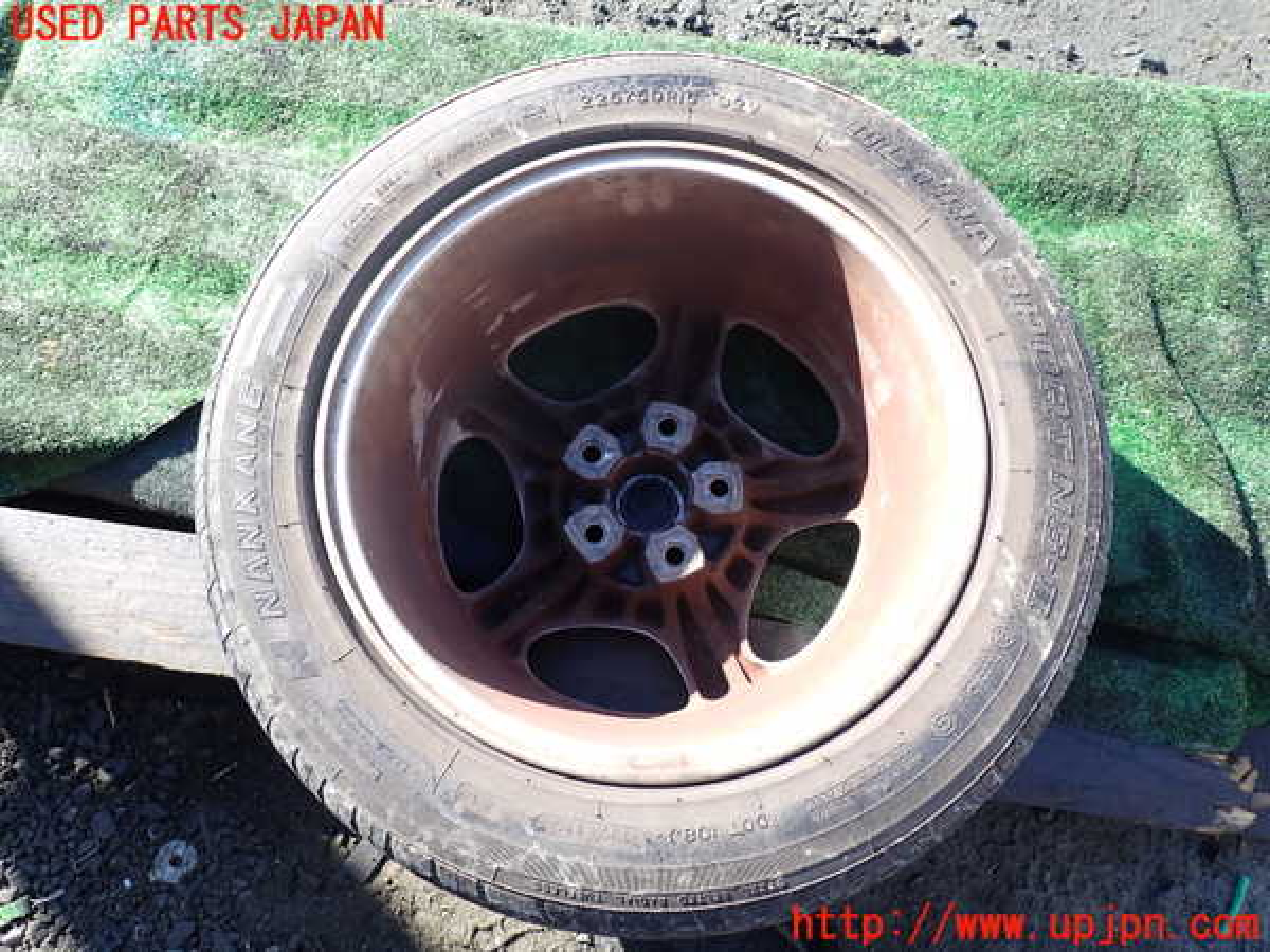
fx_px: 917
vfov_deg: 54.9
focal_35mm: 25
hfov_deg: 69.4
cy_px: 476
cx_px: 635
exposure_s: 1/200
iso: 100
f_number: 2.8
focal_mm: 4.5
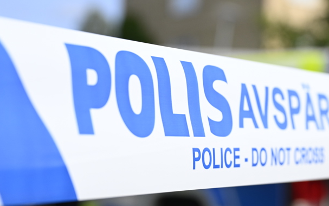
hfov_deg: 22.9
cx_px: 267
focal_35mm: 89
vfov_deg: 14.7
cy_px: 127
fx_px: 798
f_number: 4
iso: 640
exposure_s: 1/6400
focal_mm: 39
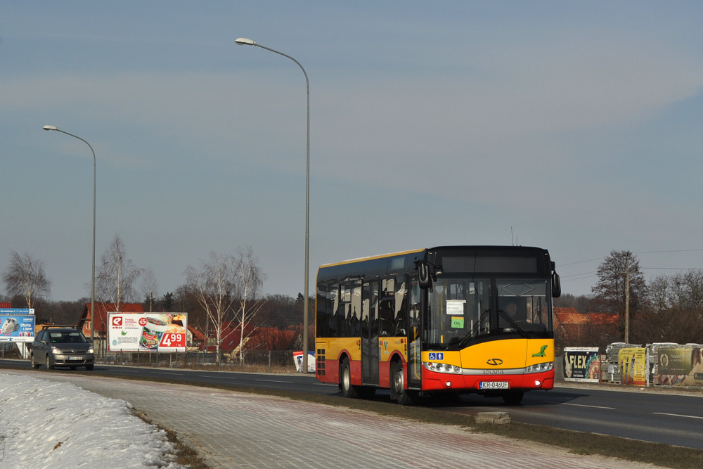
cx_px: 352
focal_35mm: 82
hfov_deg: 24.6
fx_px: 1611
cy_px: 234
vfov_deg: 16.6
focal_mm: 55
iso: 200
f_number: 14
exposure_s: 1/800
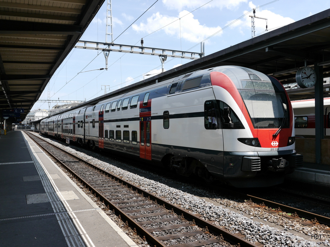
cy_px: 124
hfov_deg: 51.4
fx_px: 343
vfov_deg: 39.7
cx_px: 165
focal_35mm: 36
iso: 160
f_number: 7.1
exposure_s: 1/320
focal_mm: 18
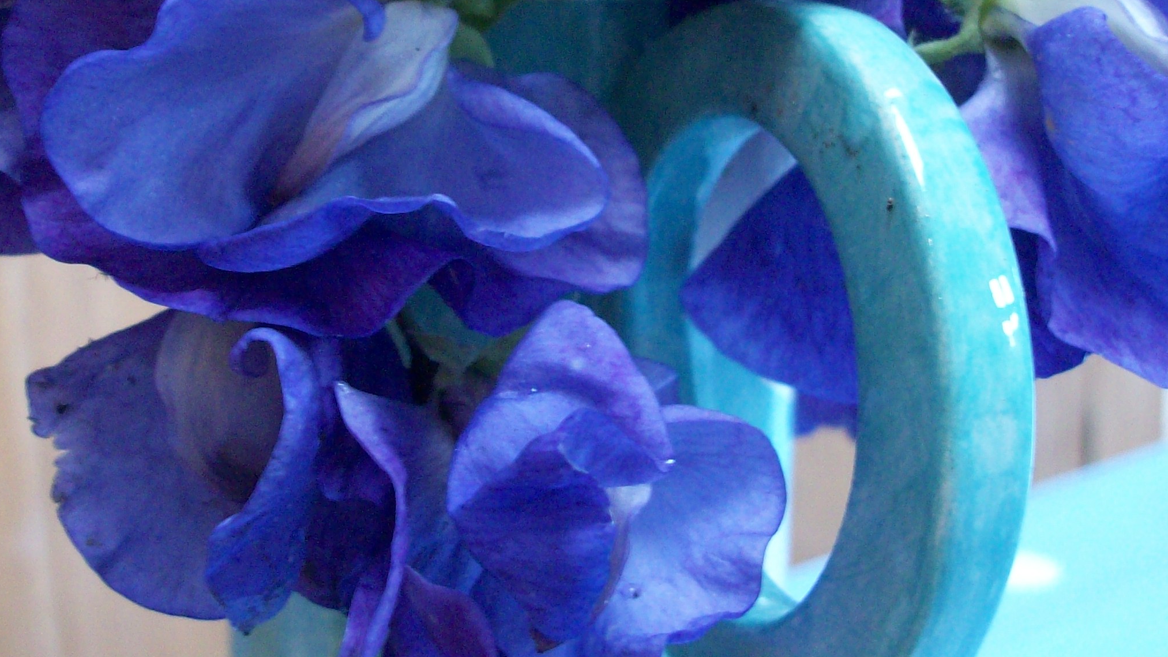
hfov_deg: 34.9
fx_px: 1858
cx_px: 583
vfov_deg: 19.9
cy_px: 181
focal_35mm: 60
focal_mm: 5.7
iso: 160
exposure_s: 1/8.13
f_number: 2.8
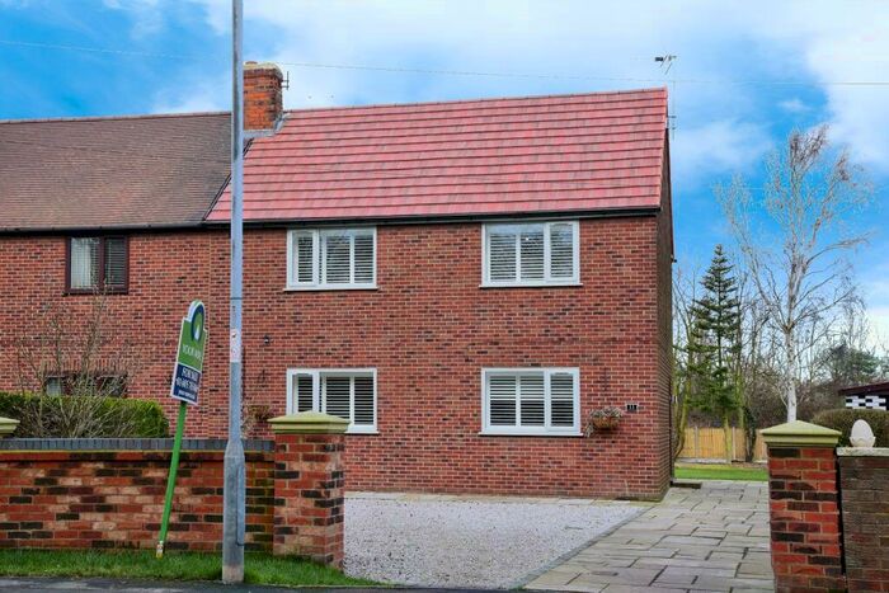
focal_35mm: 48
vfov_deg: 28.1
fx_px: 1186
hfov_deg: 41.1
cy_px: 296
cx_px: 444
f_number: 8
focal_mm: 48
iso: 500
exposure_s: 1/125
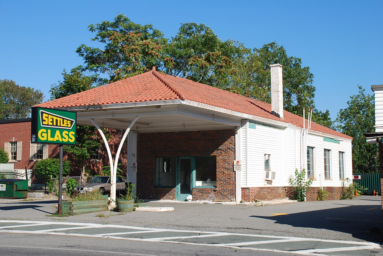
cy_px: 128
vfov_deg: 23.8
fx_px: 607
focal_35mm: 57
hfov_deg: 35.0
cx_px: 192
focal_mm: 38
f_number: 8
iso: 100
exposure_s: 1/250
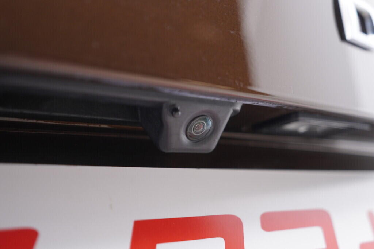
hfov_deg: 53.1
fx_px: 374
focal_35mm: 36
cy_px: 124
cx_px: 187
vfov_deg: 36.9
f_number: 2.8
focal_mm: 24
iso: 320
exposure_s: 1/40
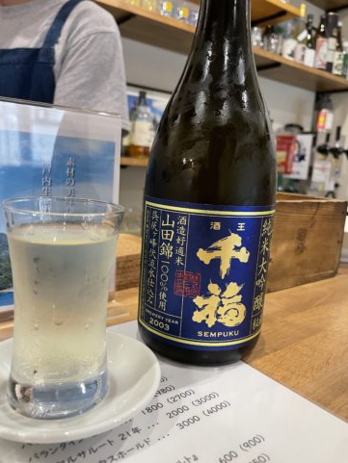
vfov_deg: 65.3
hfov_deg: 51.4
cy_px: 234
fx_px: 362
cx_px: 171
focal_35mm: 27
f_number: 1.6
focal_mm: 4.2
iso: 200
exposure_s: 1/60
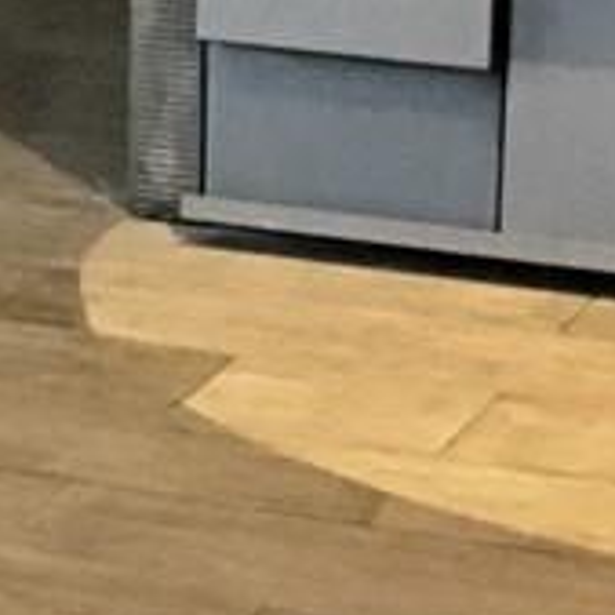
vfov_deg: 6.9
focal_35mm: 242
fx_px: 4864
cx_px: -822
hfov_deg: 6.9
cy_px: -761
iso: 200
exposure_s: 1/24
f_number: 2.2
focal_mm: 4.15
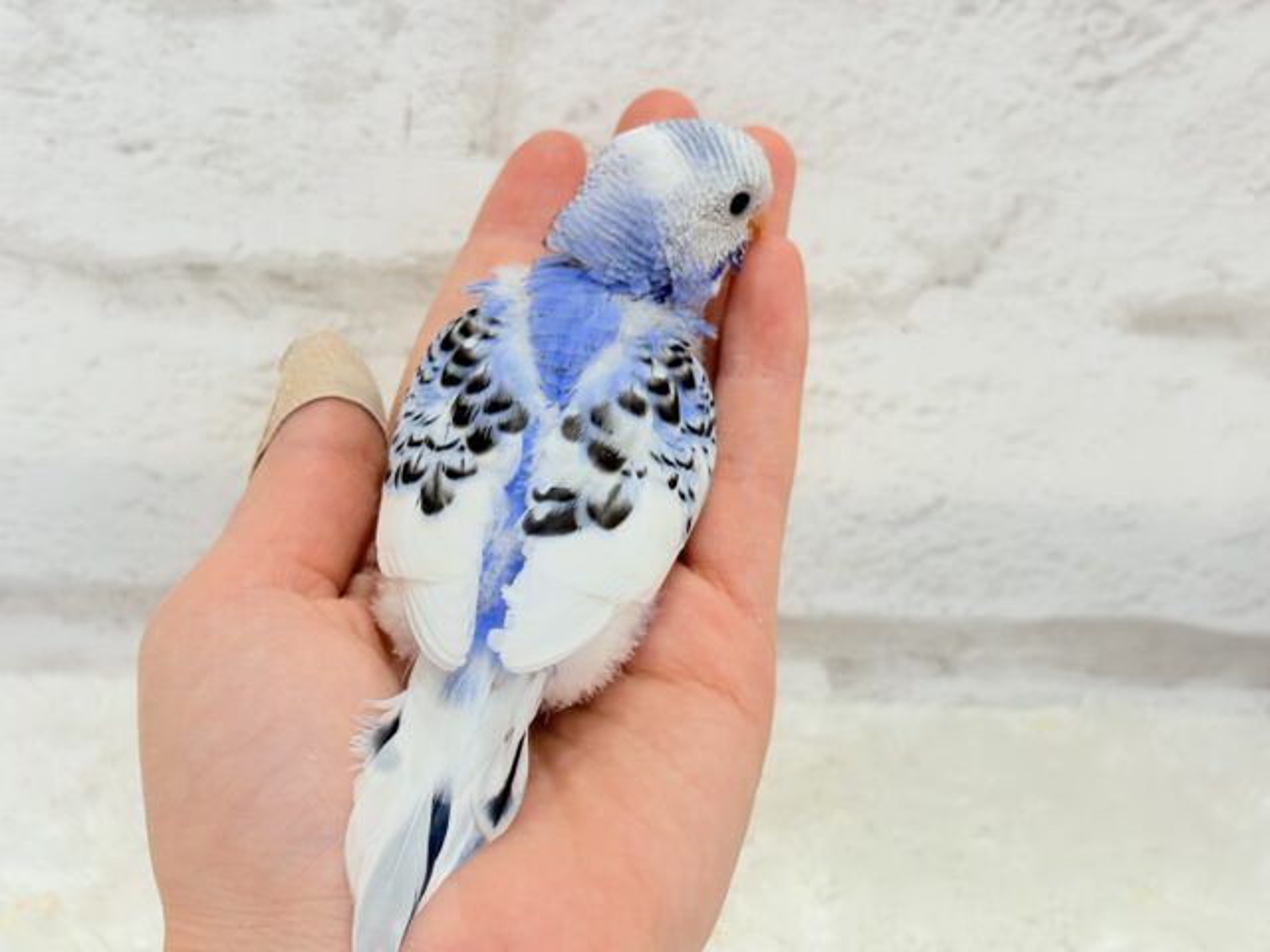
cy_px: 476
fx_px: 1908
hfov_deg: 36.8
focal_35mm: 52
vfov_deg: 28.0
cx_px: 635
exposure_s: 1/100
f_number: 1.6
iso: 64
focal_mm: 5.96
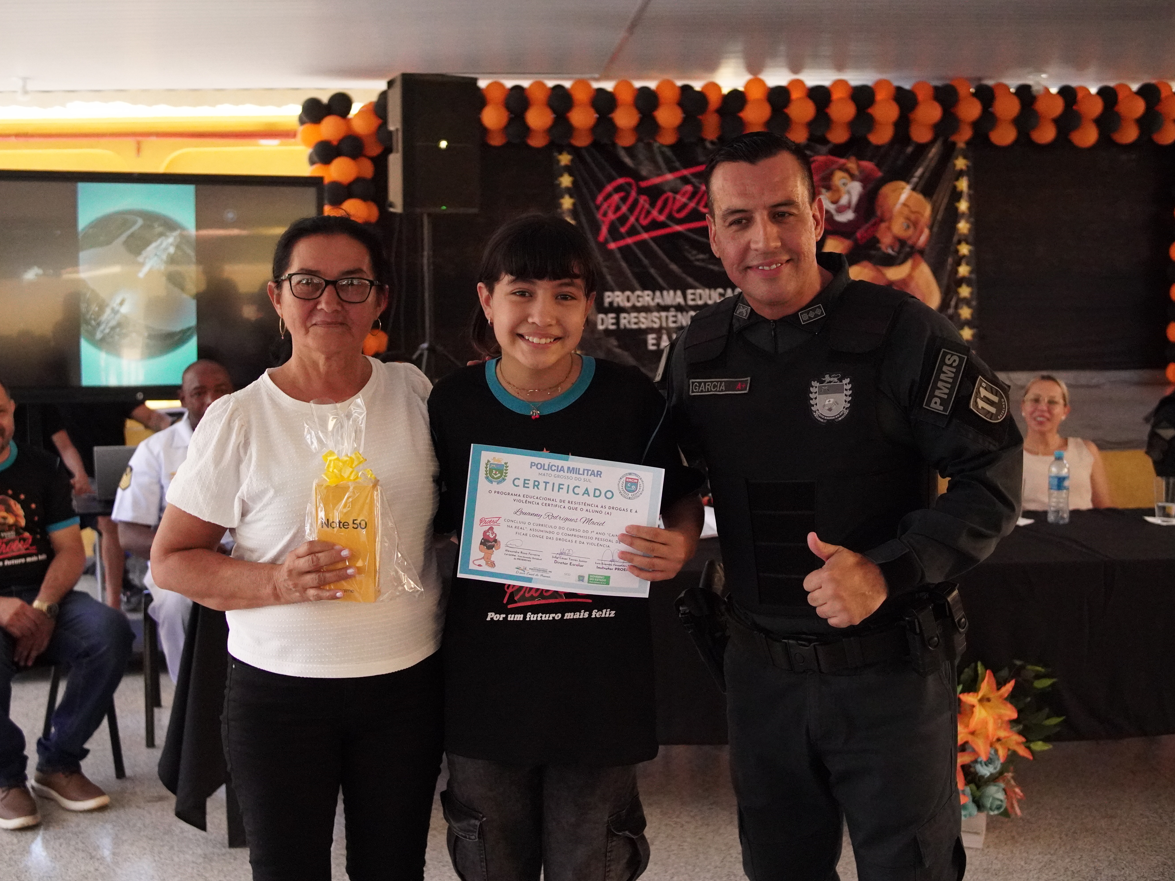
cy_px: 441
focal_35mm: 38
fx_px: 1274
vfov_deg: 38.1
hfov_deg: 49.5
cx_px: 552
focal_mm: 23
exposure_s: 1/4000
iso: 6400
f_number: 2.5
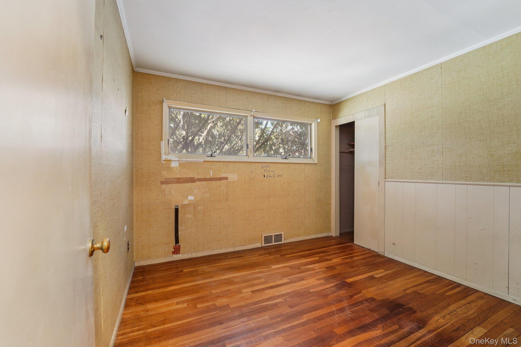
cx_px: 260
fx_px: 203
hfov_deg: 104.3
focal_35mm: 14
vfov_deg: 81.2
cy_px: 174
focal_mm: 14
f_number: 8
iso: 400
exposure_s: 1/2
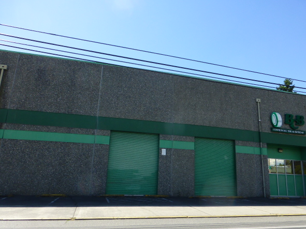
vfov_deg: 53.0
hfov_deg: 67.2
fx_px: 230
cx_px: 164
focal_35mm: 26
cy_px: 113
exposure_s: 1/400
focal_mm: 4.3
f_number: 4
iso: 100
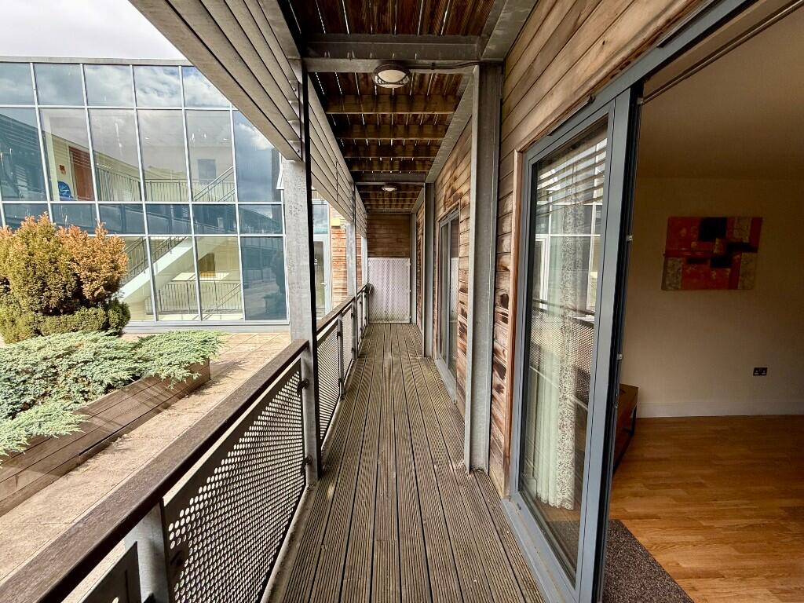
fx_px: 325
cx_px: 402
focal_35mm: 14
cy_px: 302
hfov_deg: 102.1
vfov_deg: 85.7
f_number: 2.2
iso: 64
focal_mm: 2.22
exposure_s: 1/323
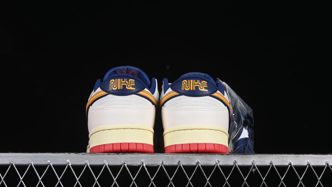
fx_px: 695
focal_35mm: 79
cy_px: 83
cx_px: 166
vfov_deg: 15.3
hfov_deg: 26.9
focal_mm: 50
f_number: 8
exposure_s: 1/80
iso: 160
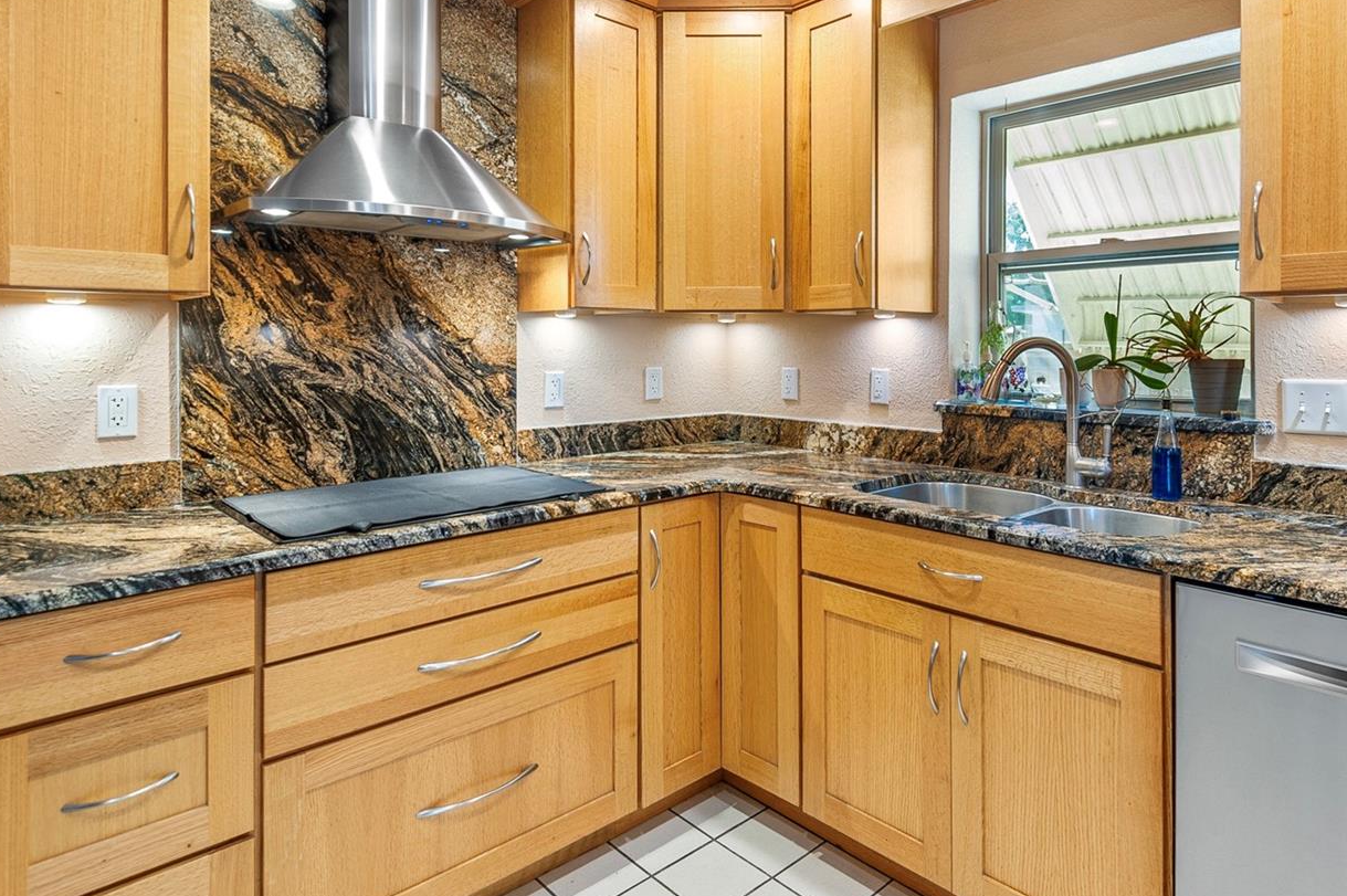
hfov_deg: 81.1
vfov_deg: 58.5
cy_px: 325
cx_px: 728
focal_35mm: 21
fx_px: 785
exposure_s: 1/1.25
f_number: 9
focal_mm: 16
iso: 100
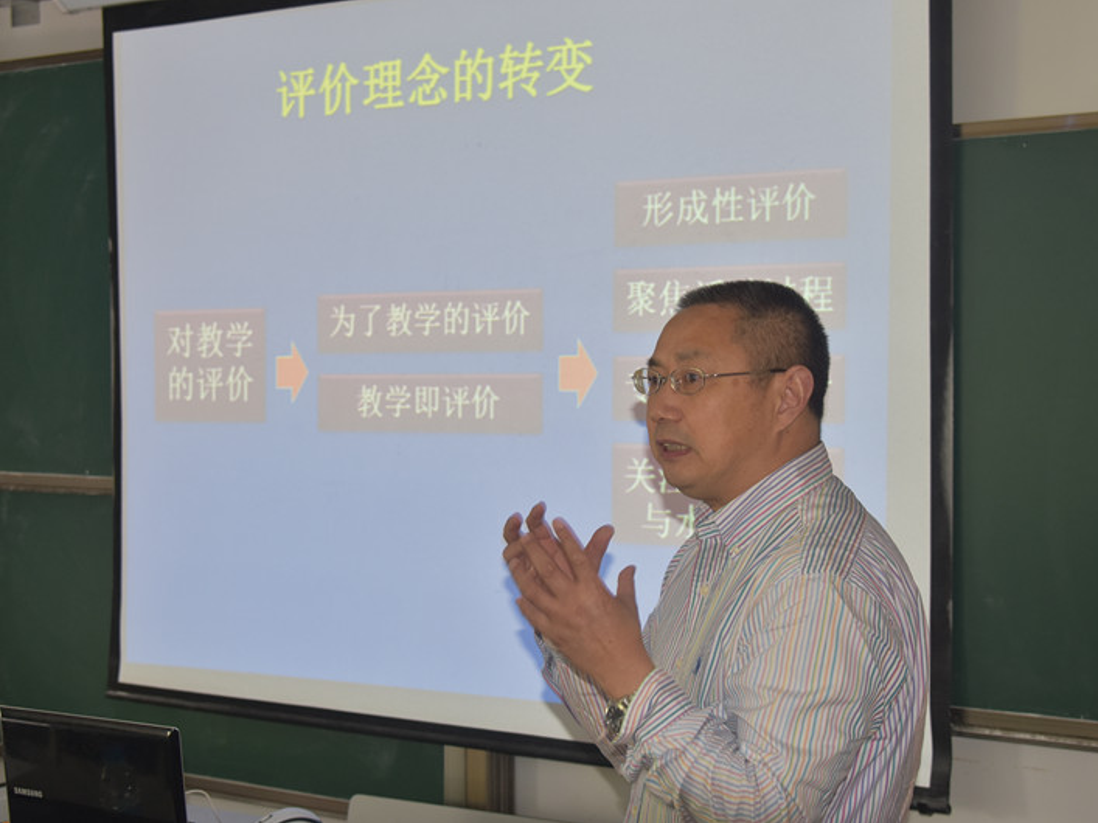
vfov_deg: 23.6
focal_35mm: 62
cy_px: 412
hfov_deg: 31.2
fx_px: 1966
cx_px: 534
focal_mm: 38
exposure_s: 1/60
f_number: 4
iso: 500
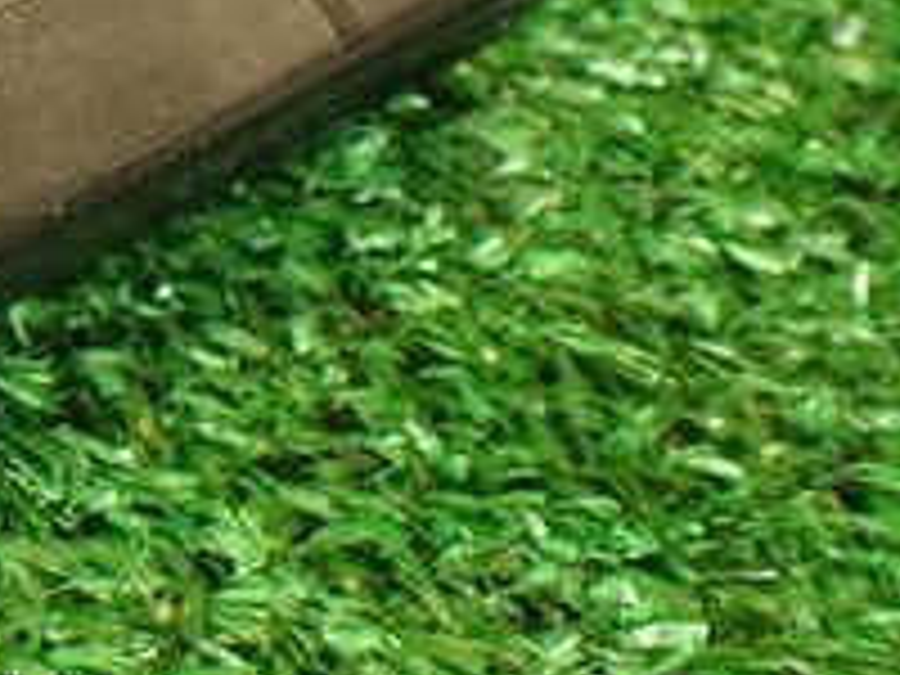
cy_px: -9
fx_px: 2496
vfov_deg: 15.1
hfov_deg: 18.4
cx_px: -410
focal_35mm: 96
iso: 200
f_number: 2.4
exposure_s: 1/30
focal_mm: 5.79
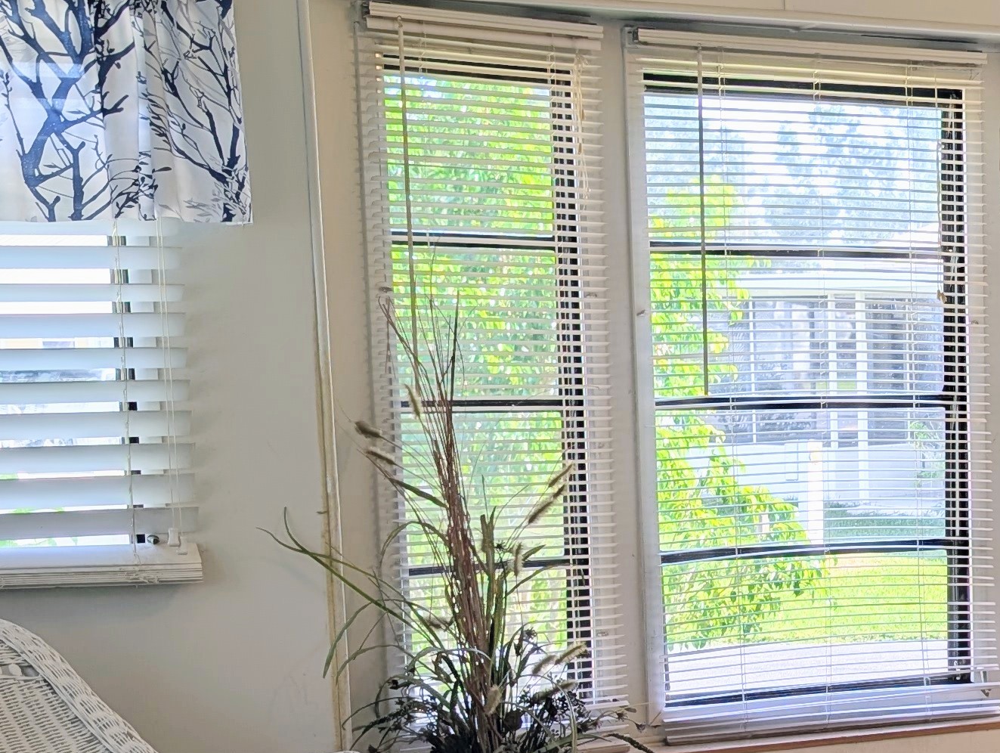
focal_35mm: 74
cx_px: 998
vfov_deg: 19.7
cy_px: 640
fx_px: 2141
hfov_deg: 25.1
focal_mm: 6.9
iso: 20
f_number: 1.68
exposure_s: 1/212
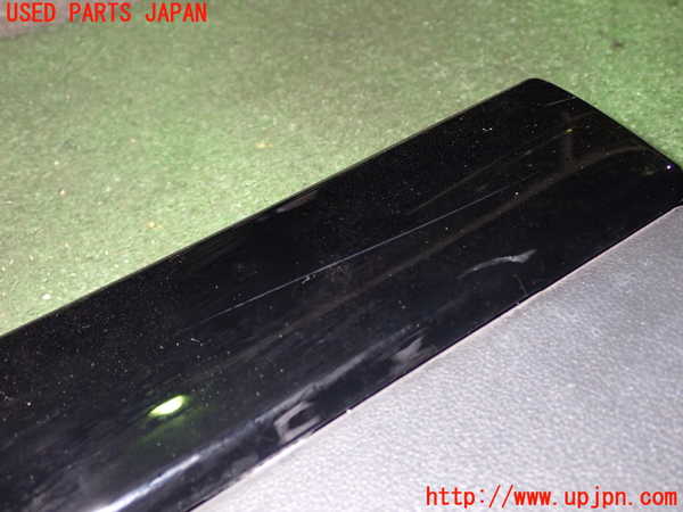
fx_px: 809
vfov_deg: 35.1
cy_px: 256
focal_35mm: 41
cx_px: 342
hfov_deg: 45.8
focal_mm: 7.31
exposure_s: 1/40
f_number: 2.8
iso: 250
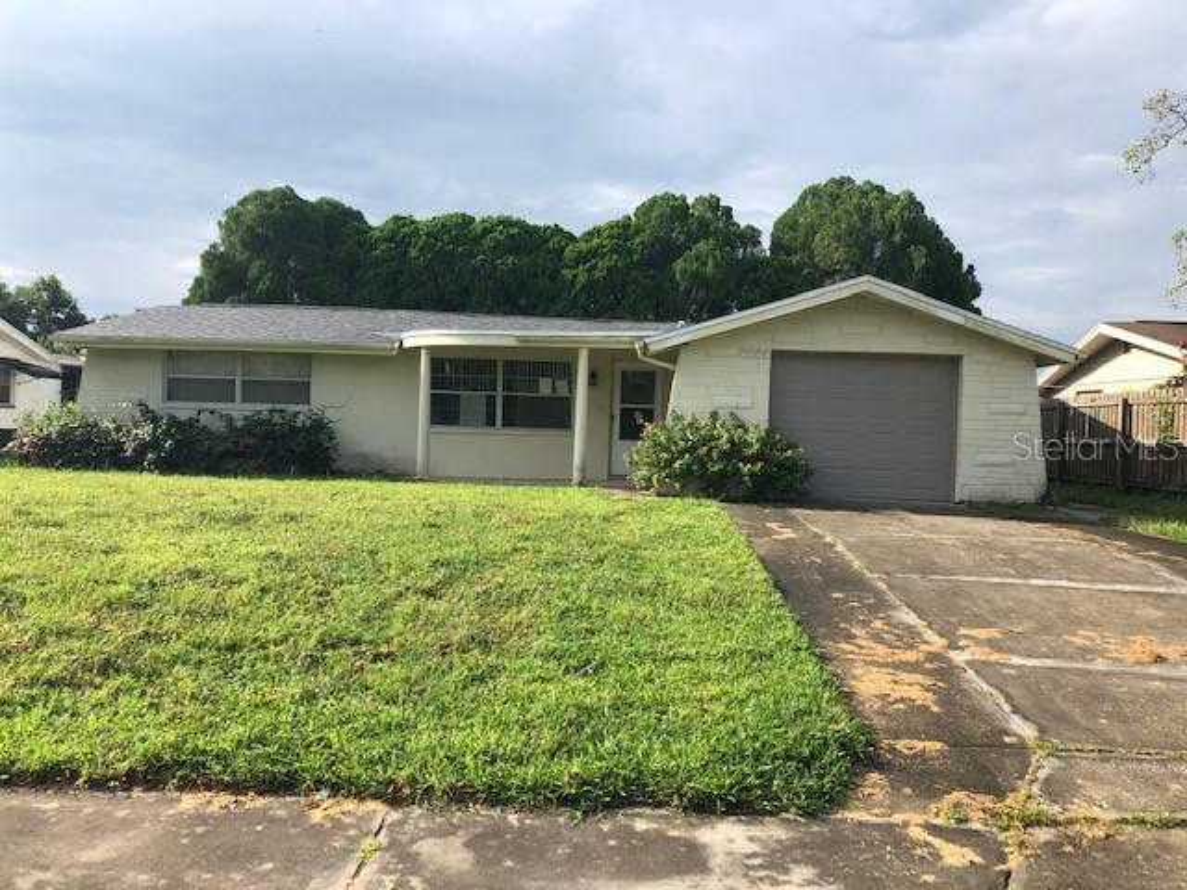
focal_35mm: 28
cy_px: 445
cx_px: 594
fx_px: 960
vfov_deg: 49.7
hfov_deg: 63.4
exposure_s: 1/1185
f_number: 1.8
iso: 20
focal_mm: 4
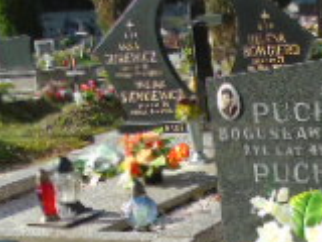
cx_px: 382
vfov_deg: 14.0
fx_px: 930
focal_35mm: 100
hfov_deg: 18.6
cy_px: 351
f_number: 3.4
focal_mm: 4.4
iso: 80
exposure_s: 1/400
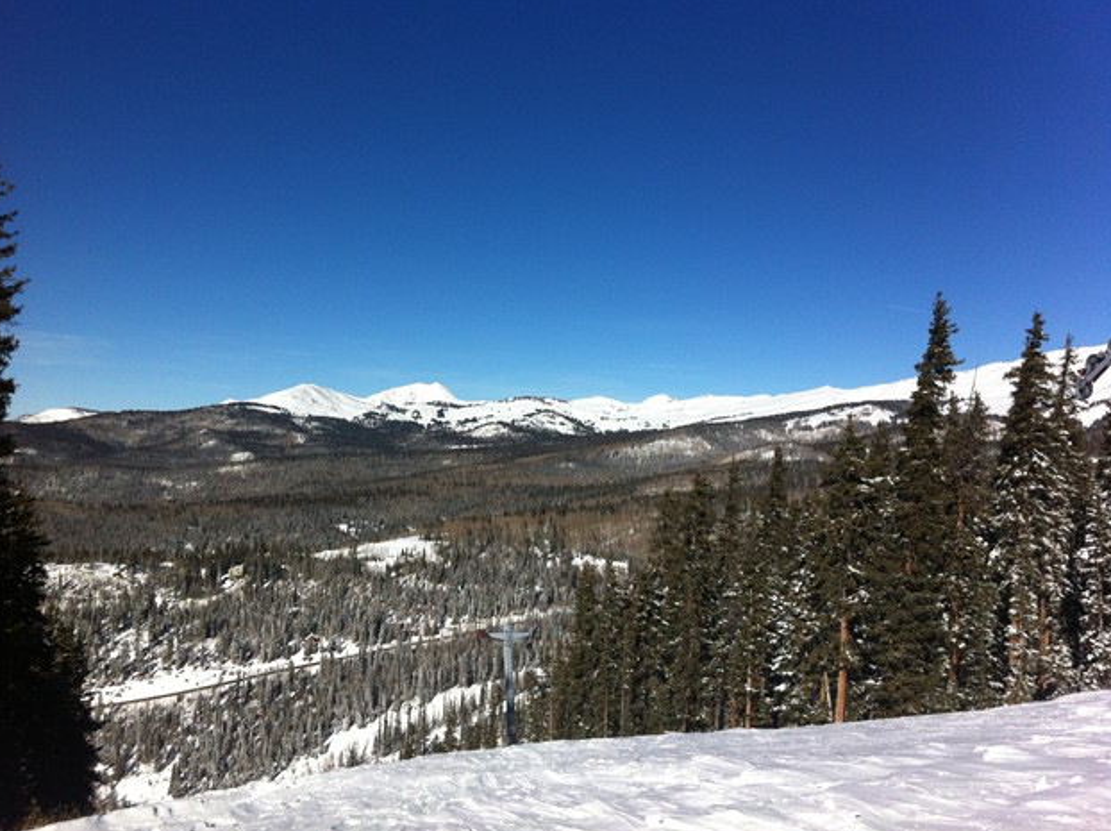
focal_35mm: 36
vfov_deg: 39.6
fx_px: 1154
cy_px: 413
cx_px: 543
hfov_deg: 51.4
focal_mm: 3.85
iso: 80
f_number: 2.8
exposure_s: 1/3016
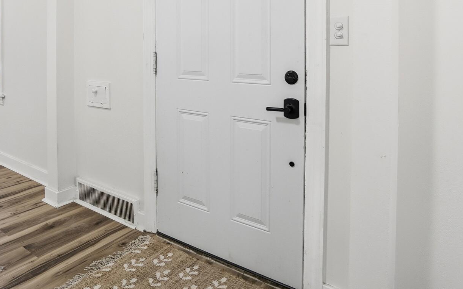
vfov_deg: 46.3
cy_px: 52
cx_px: 213
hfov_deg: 72.4
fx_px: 315
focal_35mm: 25
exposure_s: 1/400
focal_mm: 10
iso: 100
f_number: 4
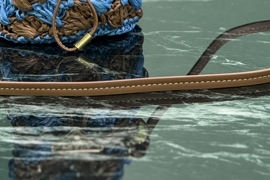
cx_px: 46
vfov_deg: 4.3
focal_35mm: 314
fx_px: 2354
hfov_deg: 6.6
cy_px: -121
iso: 250
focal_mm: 15.66
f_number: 2.8
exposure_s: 1/50
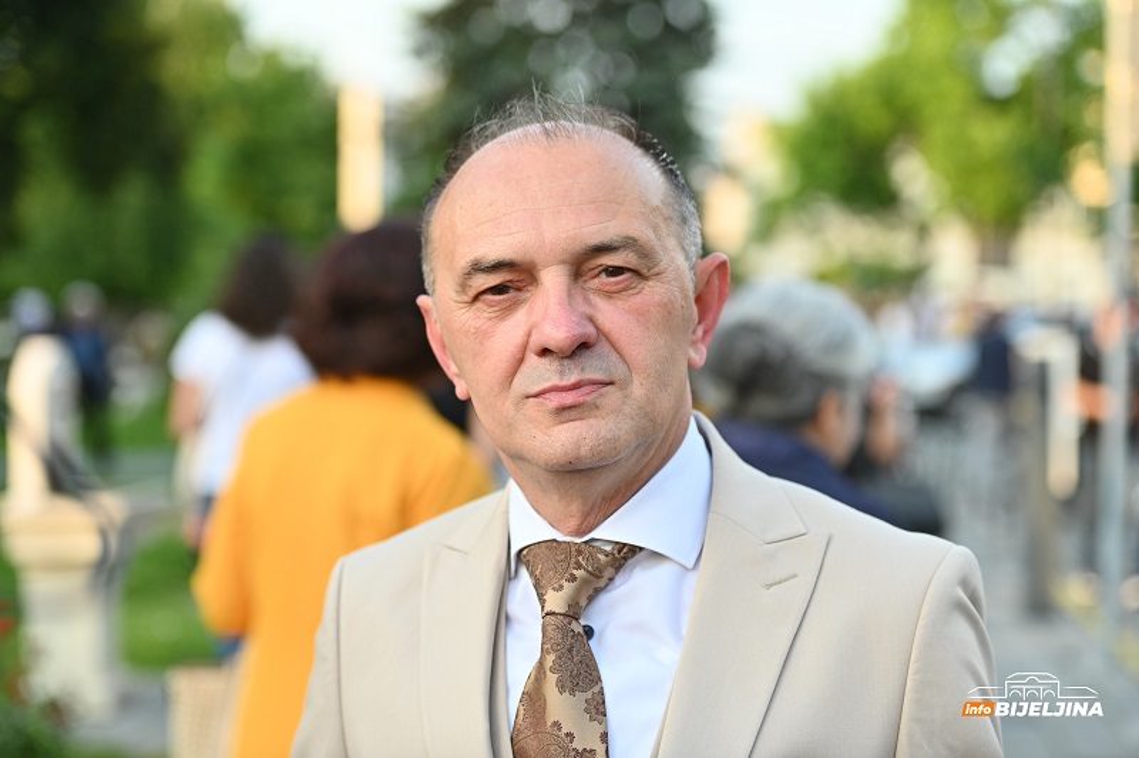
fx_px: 2213
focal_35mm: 70
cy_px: 379
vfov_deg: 19.4
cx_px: 570
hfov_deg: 28.9
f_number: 2.8
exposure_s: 1/800
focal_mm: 70
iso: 400
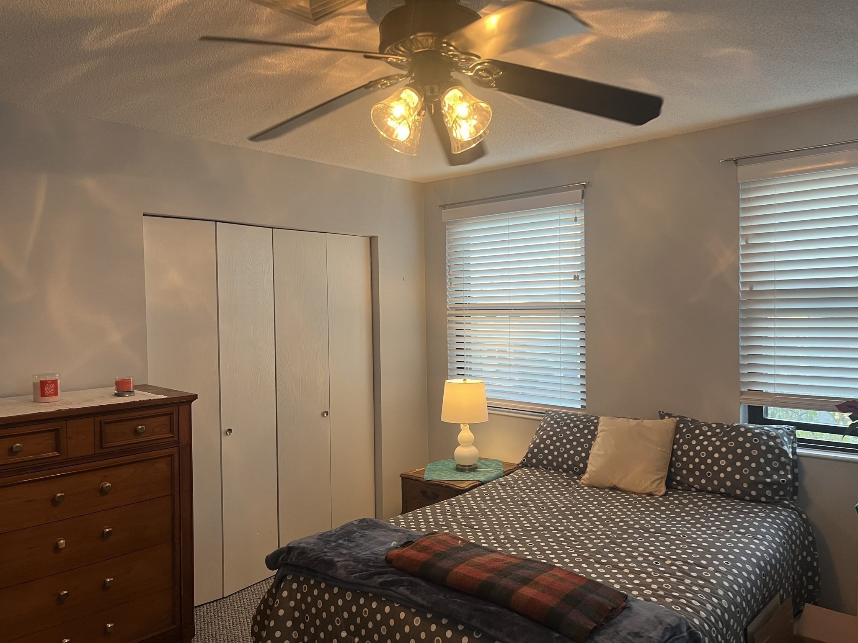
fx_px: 644
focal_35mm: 26
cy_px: 322
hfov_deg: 67.3
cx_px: 429
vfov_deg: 53.1
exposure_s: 1/60
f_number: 1.6
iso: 80
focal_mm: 5.1
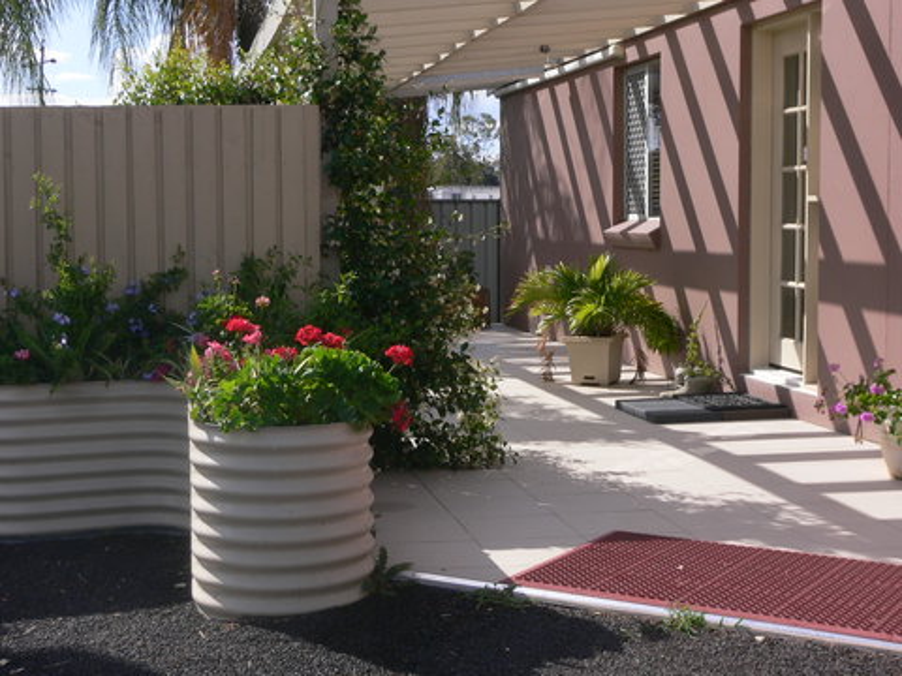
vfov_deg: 24.0
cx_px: 451
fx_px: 1589
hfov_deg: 31.7
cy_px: 338
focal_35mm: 61
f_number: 7.5
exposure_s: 1/200
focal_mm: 10.1
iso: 80
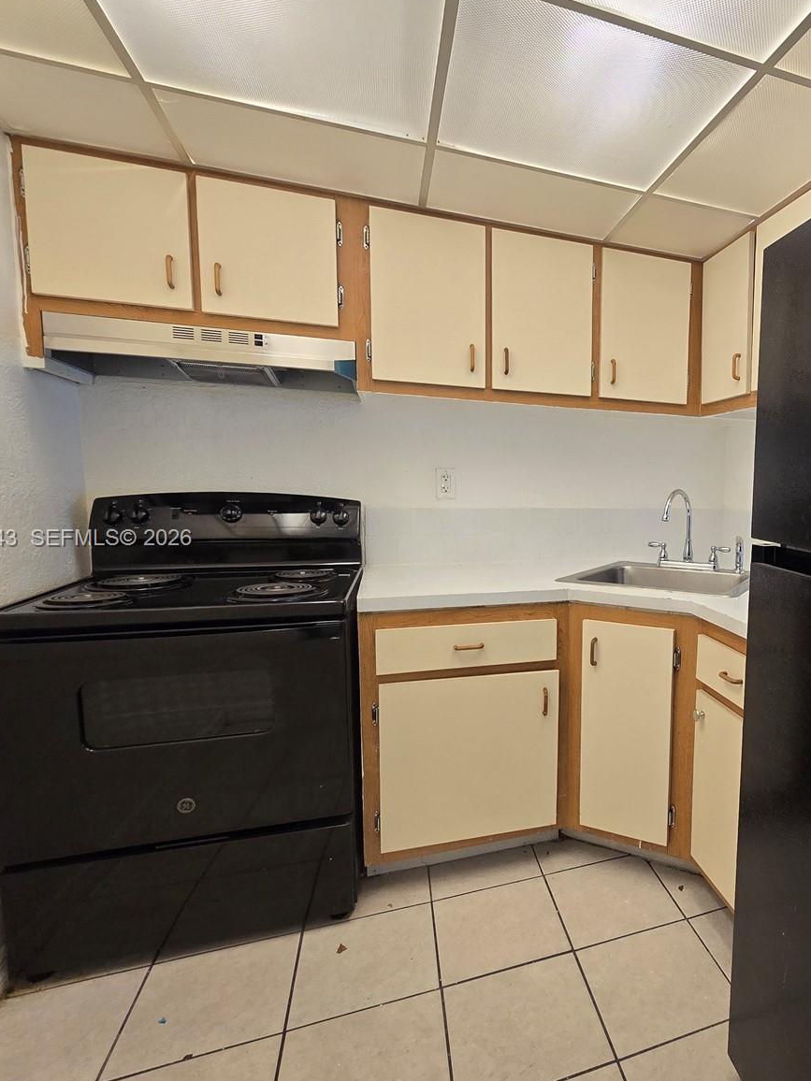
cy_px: 540
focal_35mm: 18
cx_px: 649
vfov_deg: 87.8
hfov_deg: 65.2
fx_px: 562
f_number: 2.2
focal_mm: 2.2
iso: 200
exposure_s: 1/60
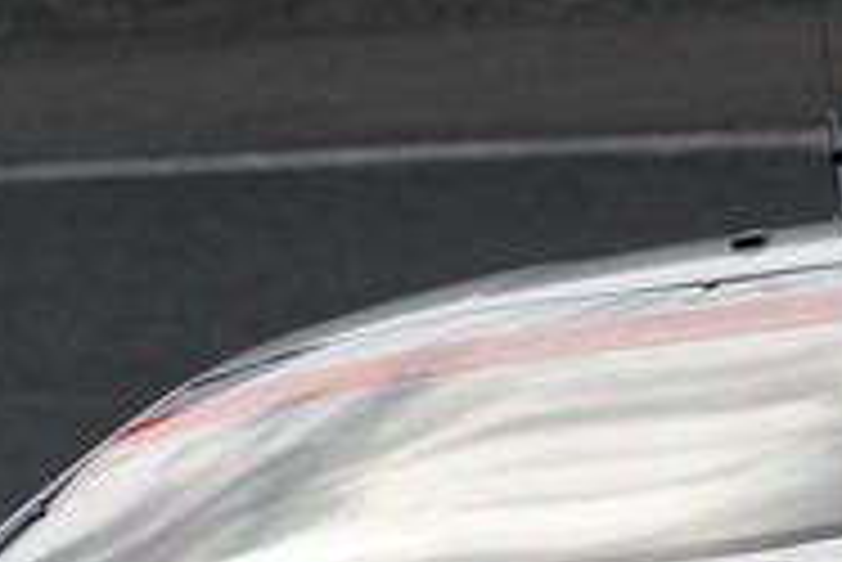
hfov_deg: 1.3
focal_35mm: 1563
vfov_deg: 0.9
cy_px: 490
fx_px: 36584
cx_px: 941
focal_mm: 407
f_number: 10
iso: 200
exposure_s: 1/640
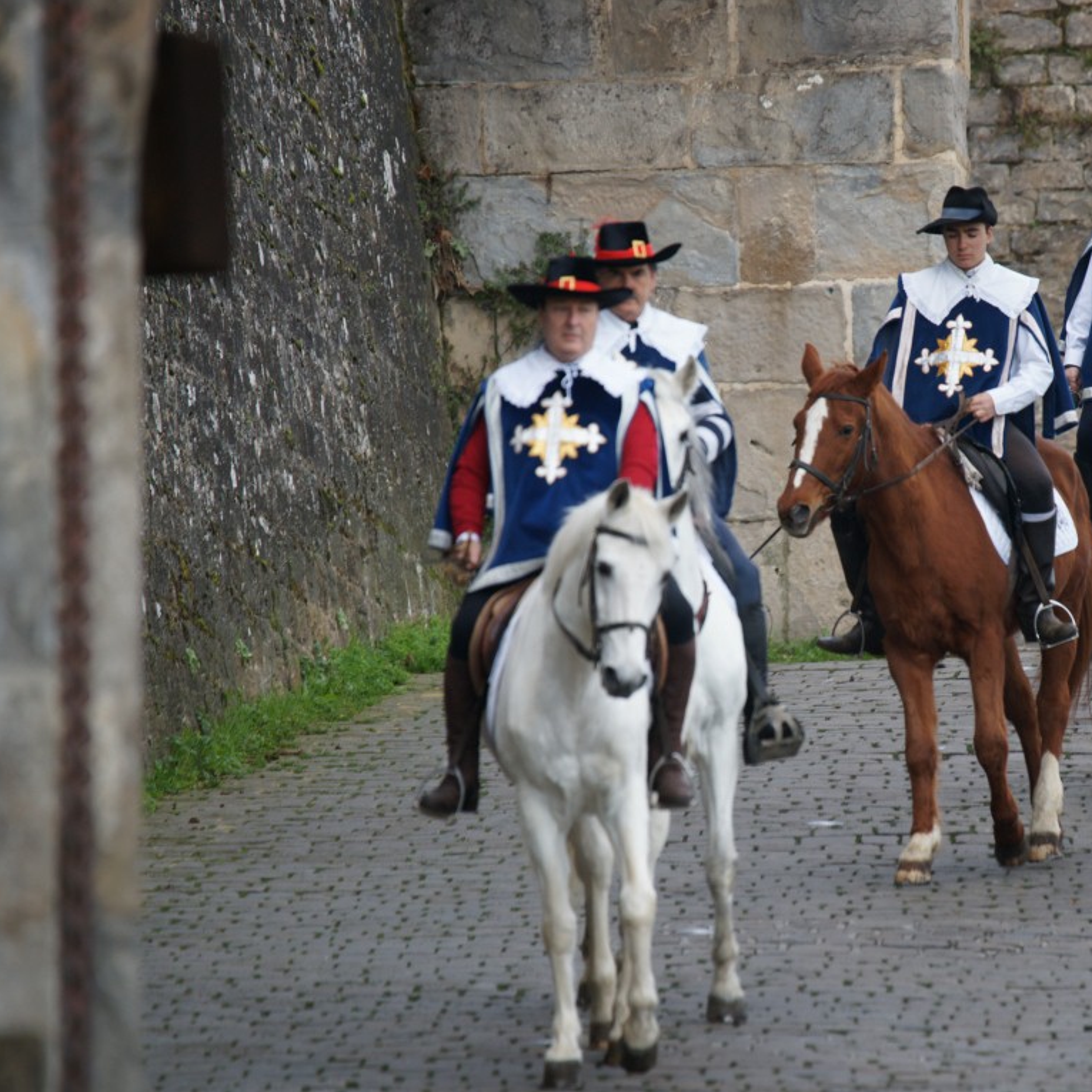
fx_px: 18273
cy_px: 545
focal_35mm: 512
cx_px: 818
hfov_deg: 3.4
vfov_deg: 3.4
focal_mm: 400
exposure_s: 1/125
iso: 250
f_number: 5.6
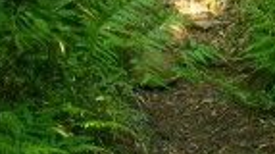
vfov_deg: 9.5
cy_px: -111
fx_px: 888
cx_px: 152
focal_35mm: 122
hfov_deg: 17.6
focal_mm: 5.7
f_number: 2.9
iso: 100
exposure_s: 1/125
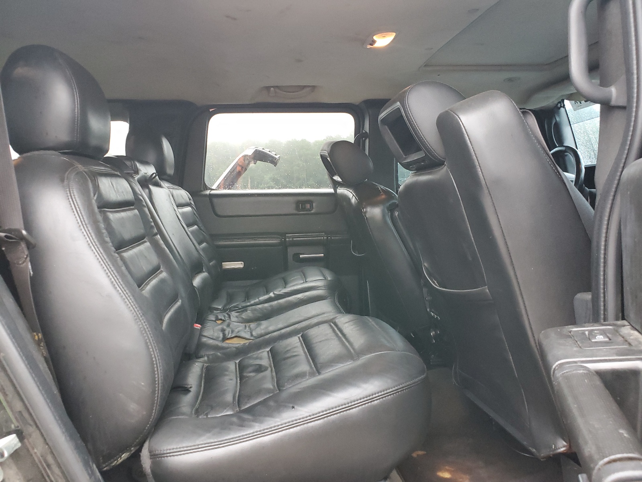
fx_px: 482
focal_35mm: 26
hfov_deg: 67.3
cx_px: 321
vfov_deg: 53.1
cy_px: 241
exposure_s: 1/25
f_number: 1.5
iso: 312
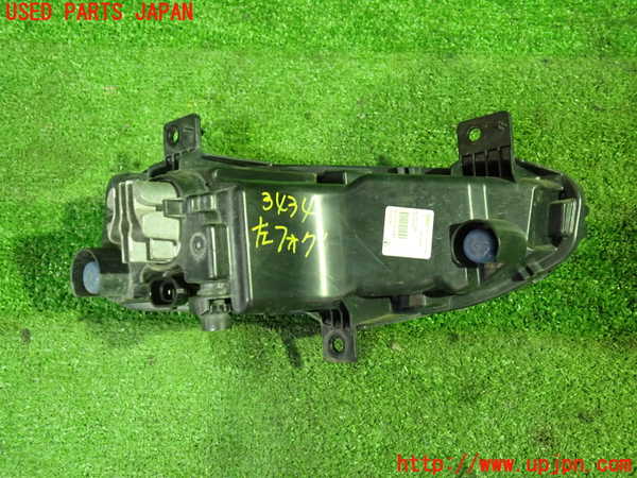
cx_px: 318
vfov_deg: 46.8
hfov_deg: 60.0
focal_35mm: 30
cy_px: 239
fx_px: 552
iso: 800
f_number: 2.3
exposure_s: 1/25
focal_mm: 5.4
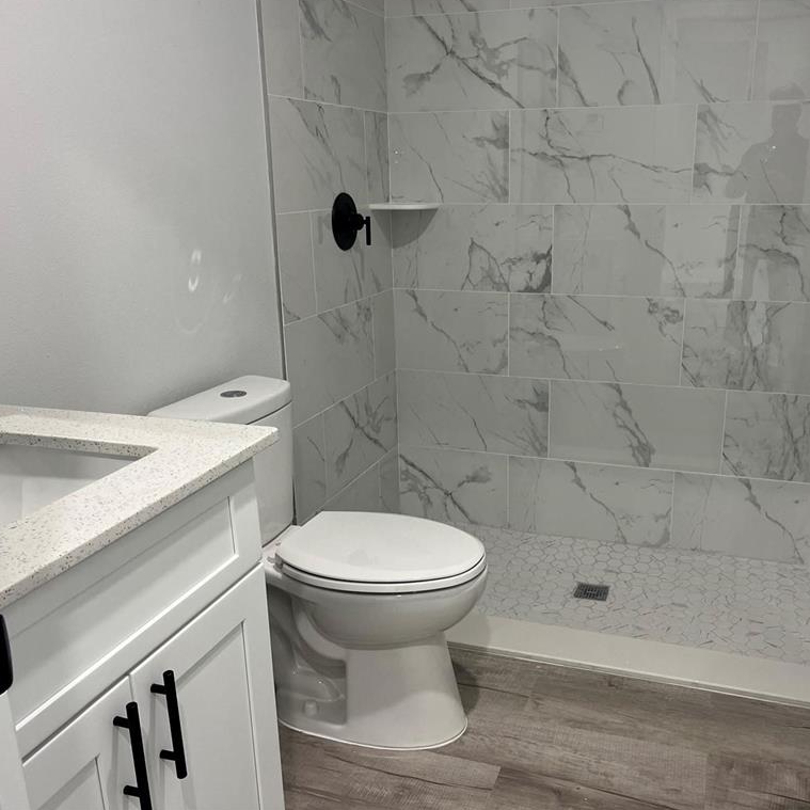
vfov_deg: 52.5
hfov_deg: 52.2
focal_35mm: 31
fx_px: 821
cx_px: 478
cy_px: 402
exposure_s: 1/120
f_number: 1.6
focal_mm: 5.1
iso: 125
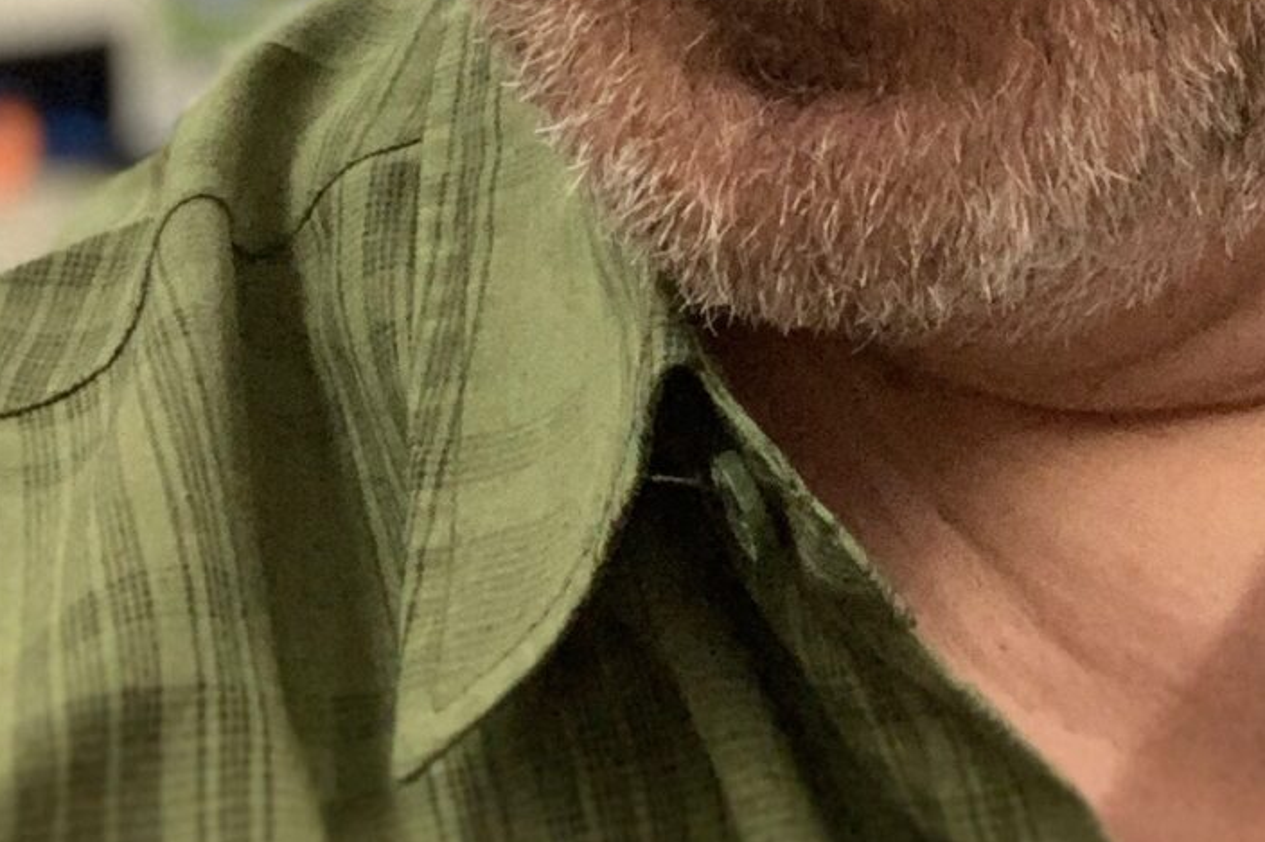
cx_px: 1024
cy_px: -803
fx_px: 4251
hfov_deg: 16.8
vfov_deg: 10.5
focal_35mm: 121
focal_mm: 2.87
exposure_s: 1/40
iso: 320
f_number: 2.2
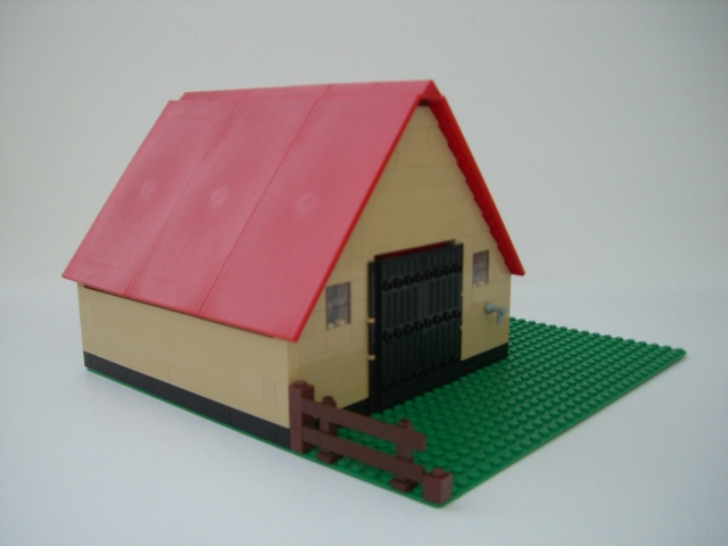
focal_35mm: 38
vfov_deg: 37.7
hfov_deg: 49.0
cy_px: 273
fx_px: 799
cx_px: 364
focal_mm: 6.2
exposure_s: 1/80
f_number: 2.7
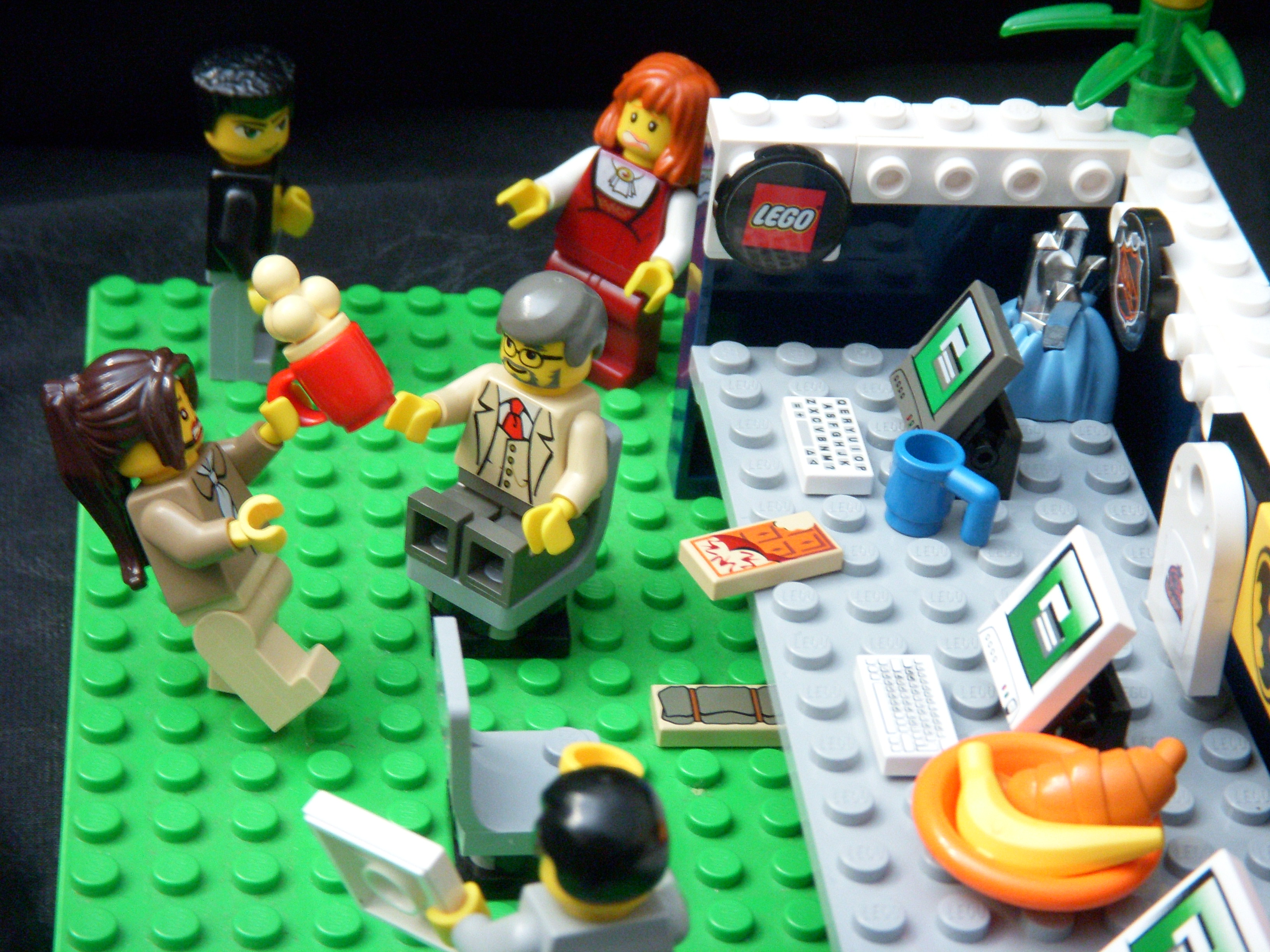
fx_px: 3485
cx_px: 635
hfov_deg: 20.7
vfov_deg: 15.6
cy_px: 476
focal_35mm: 95
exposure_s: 1/10
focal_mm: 15.7
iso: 400
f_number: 4.1
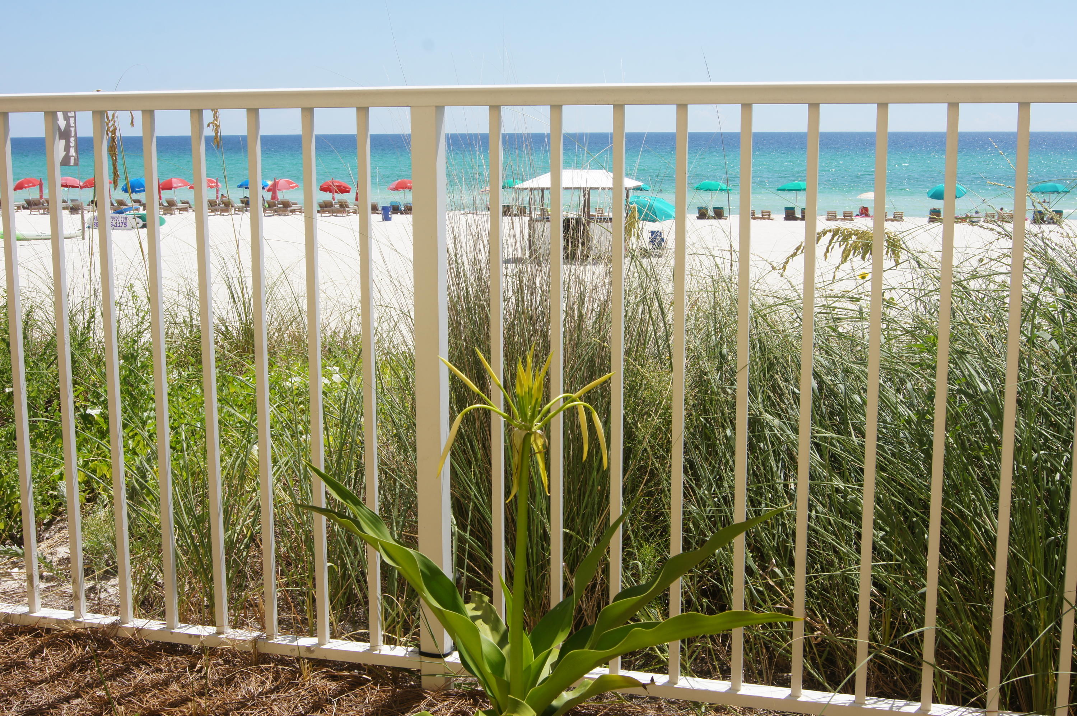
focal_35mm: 42
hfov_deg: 46.4
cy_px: 358
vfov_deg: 31.8
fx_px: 1255
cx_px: 538
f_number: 13
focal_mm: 28
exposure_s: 1/125
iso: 100
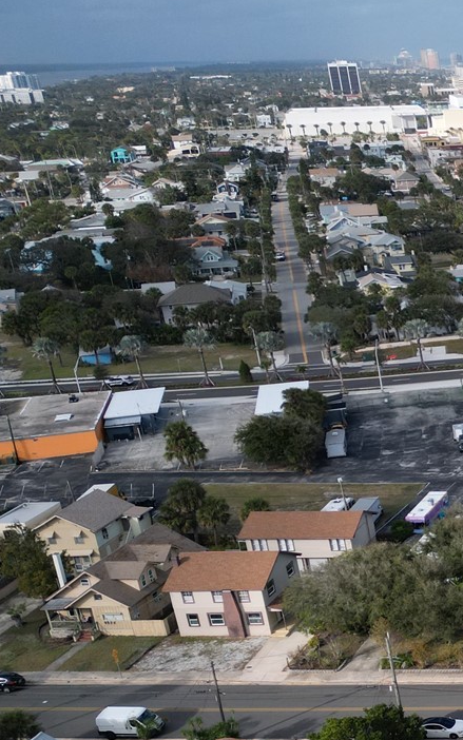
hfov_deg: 18.0
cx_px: 826
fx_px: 1170
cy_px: 528
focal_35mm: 58
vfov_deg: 34.6
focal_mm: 6.72
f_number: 1.7
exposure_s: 1/4000
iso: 140
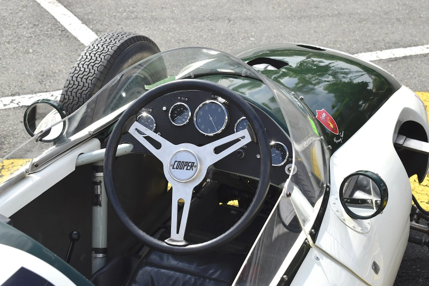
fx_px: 858
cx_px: 214
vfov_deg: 18.9
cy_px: 143
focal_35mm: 72
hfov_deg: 28.1
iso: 200
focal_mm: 48
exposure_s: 1/400
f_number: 10
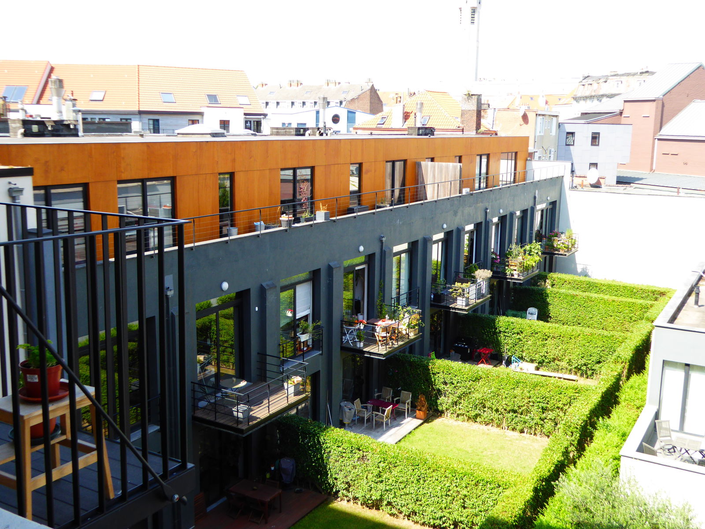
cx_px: 352
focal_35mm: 35
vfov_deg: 40.7
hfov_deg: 52.6
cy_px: 264
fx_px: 713
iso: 100
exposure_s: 1/200
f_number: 3.7
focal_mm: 6.3
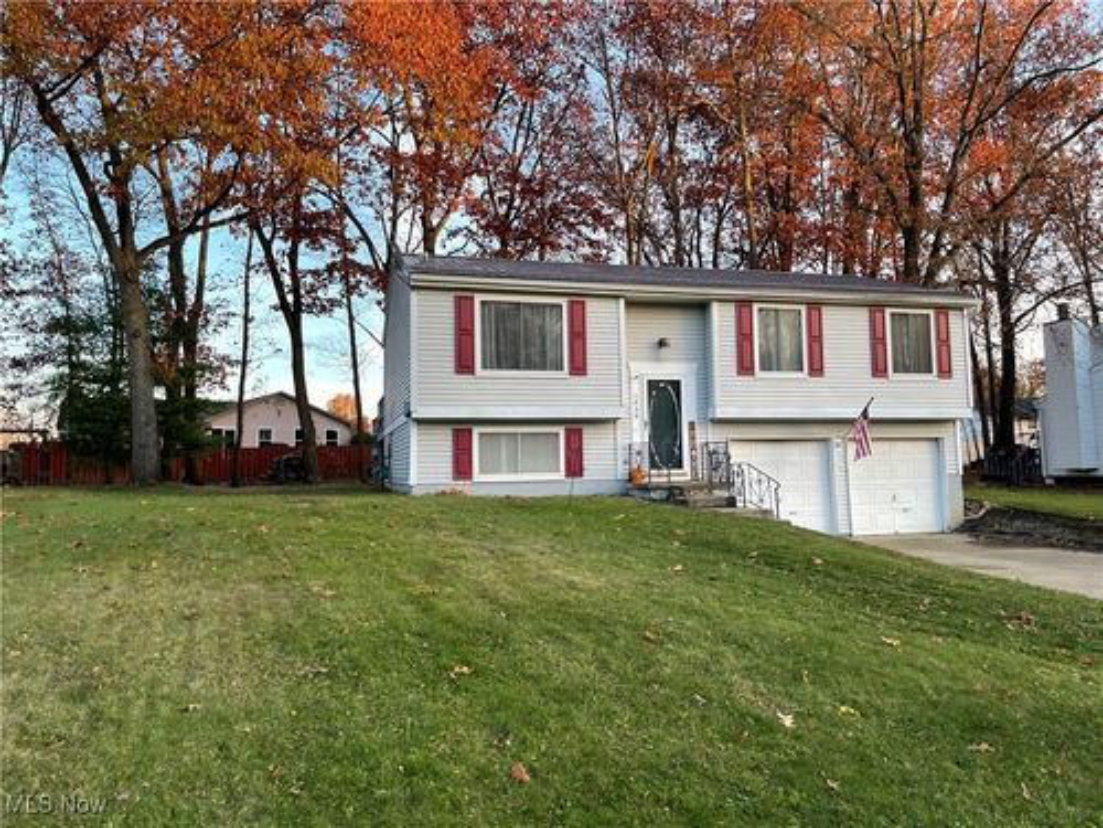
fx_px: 828
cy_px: 414
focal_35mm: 26
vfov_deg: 53.1
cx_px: 552
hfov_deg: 67.3
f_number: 1.6
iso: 32
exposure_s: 1/121
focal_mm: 4.2
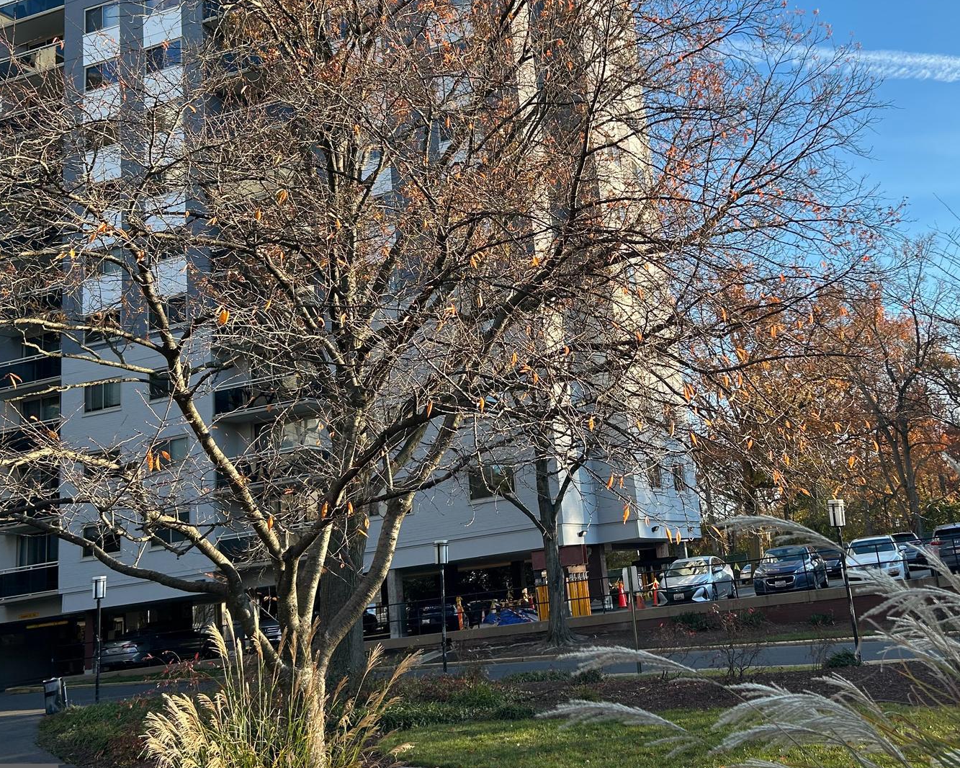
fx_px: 1108
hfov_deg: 46.3
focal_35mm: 39
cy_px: 269
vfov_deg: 37.9
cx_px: 616
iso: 50
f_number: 1.5
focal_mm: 5.7
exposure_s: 1/1361
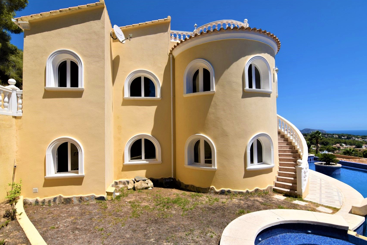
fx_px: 179
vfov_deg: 68.7
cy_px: 129
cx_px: 179
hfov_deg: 91.5
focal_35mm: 18
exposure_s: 1/200
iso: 100
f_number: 11
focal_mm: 11
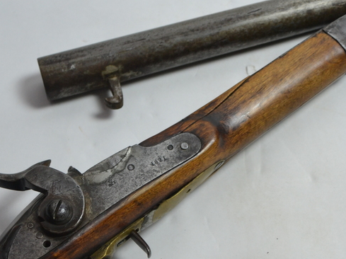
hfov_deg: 22.9
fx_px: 849
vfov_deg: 17.2
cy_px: 204
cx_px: 97
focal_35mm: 85
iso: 400
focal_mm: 24
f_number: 4
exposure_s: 1/30
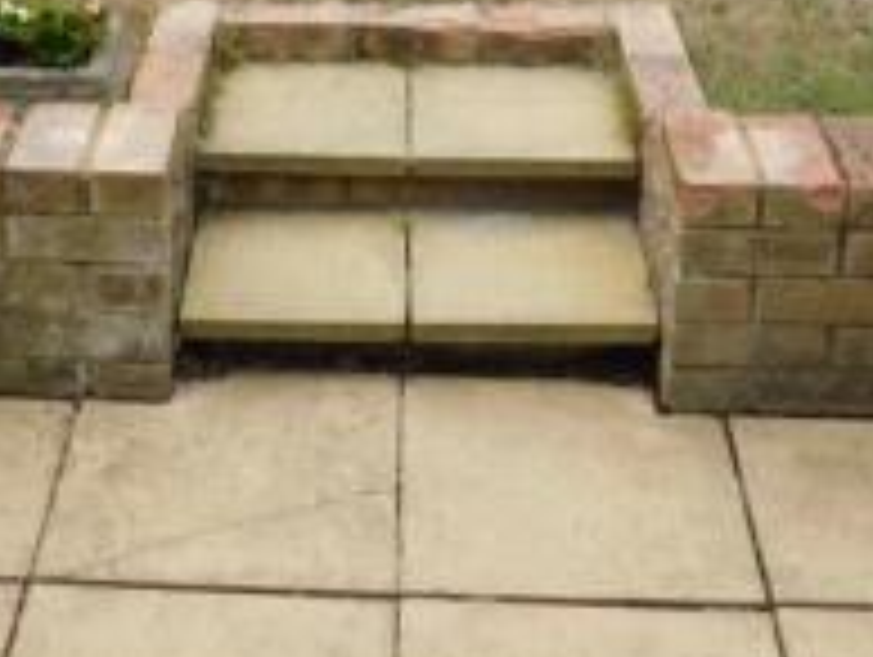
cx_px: 331
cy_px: -169
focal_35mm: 72
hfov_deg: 26.9
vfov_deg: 19.1
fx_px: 1818
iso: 125
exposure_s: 1/800
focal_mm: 4.1
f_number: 3
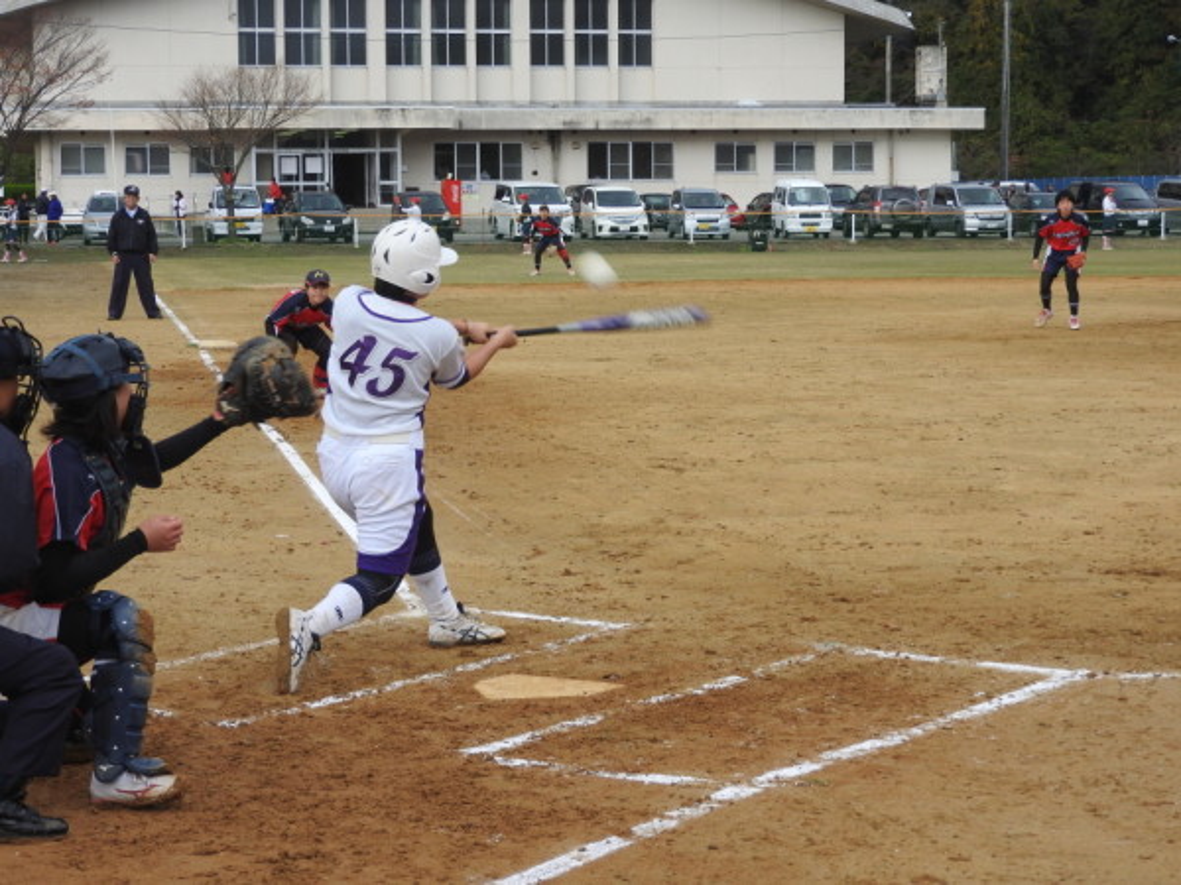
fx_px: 2729
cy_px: 442
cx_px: 590
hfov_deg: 24.4
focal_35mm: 80
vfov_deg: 18.4
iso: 100
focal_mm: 14.3
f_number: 4.5
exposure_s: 1/200
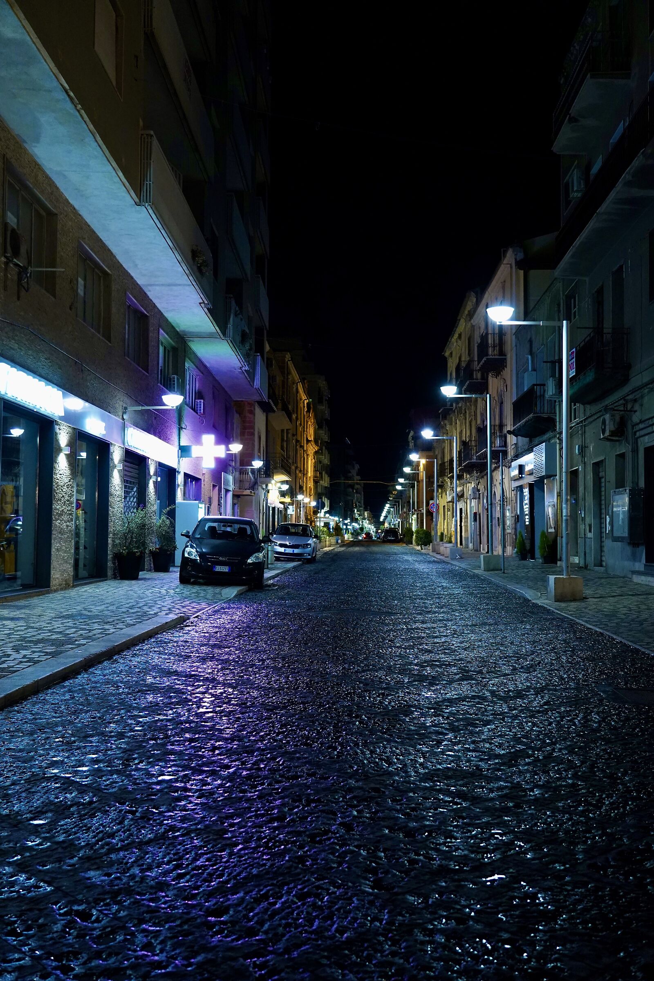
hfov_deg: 40.0
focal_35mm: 33
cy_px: 490
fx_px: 899
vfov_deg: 57.2
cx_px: 327
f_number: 4
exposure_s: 1/50
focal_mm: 33
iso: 4000
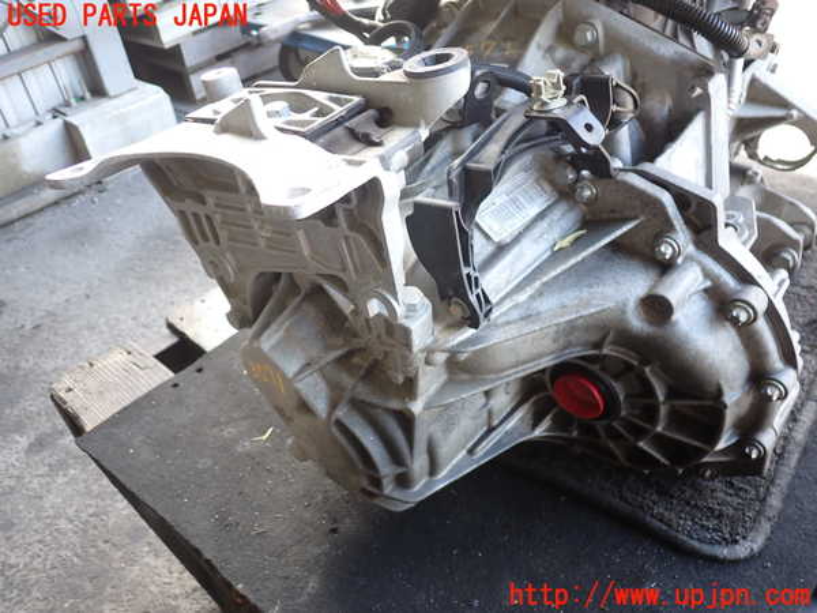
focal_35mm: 30
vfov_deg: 46.8
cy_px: 306
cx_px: 408
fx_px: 708
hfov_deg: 60.0
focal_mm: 5.4
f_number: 2.3
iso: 200
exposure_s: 1/60
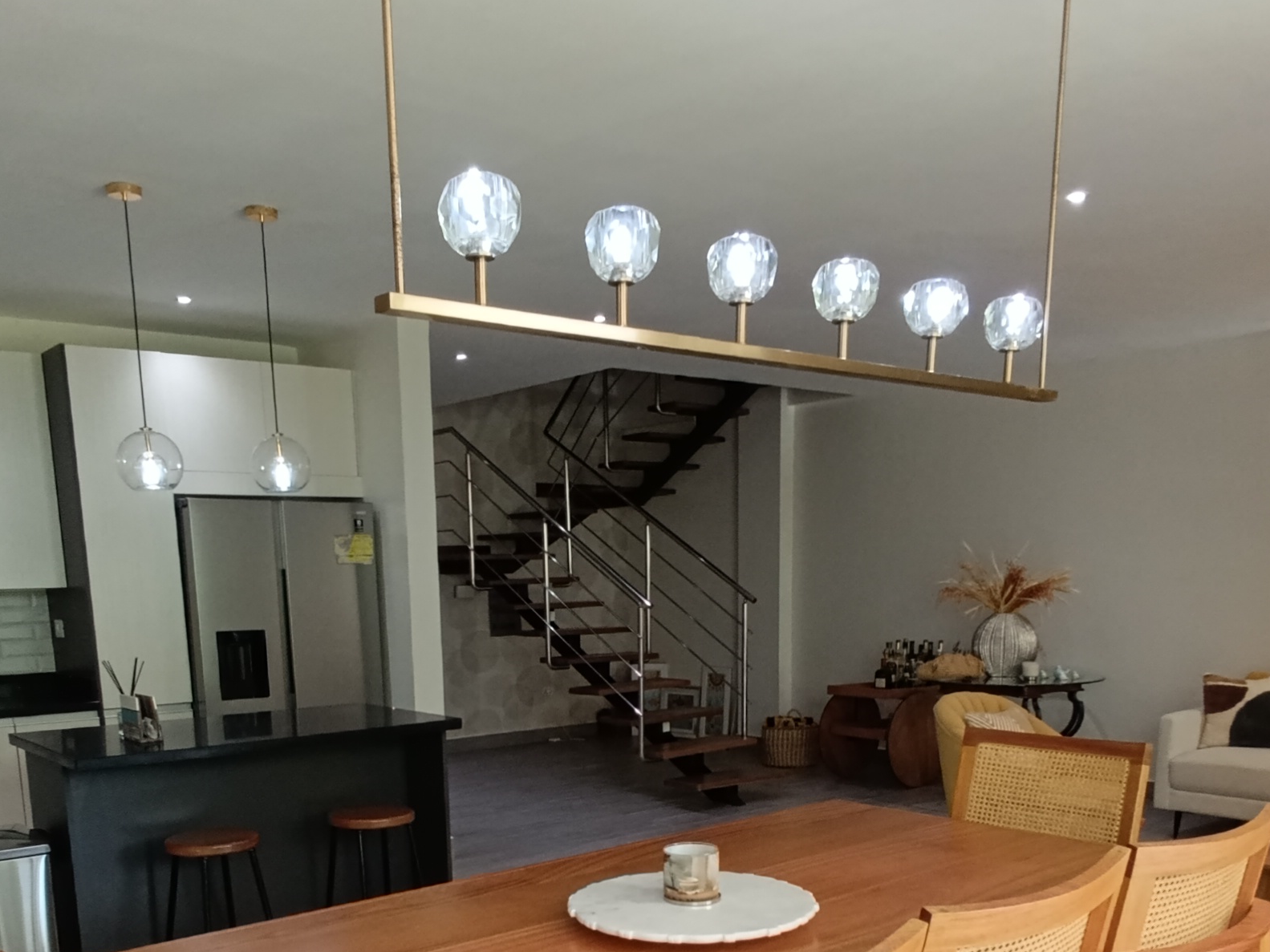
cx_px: 560
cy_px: 812
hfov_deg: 55.2
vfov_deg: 40.5
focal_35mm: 33
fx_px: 1211
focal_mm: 1.65
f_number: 2.2
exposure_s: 1/50
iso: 160
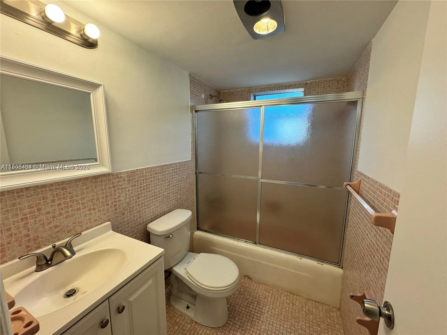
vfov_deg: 85.7
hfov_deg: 102.1
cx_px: 224
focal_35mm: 14
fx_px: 181
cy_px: 168
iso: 160
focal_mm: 2.22
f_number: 2.2
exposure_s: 1/120
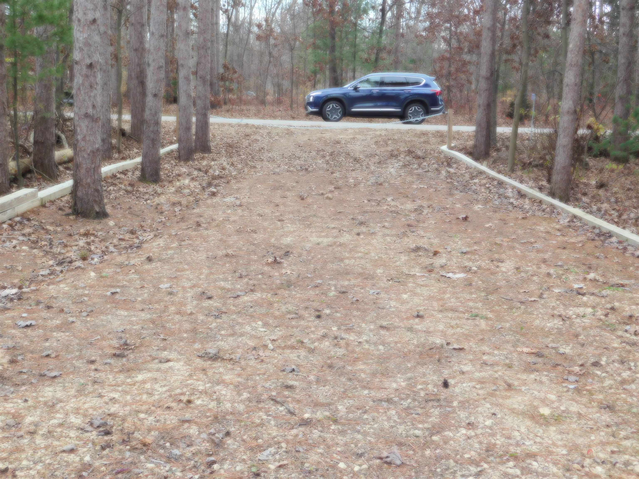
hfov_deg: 37.5
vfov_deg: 28.6
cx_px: 320
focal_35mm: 51
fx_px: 941
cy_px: 240
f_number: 3.8
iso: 125
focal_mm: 9
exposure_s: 1/100
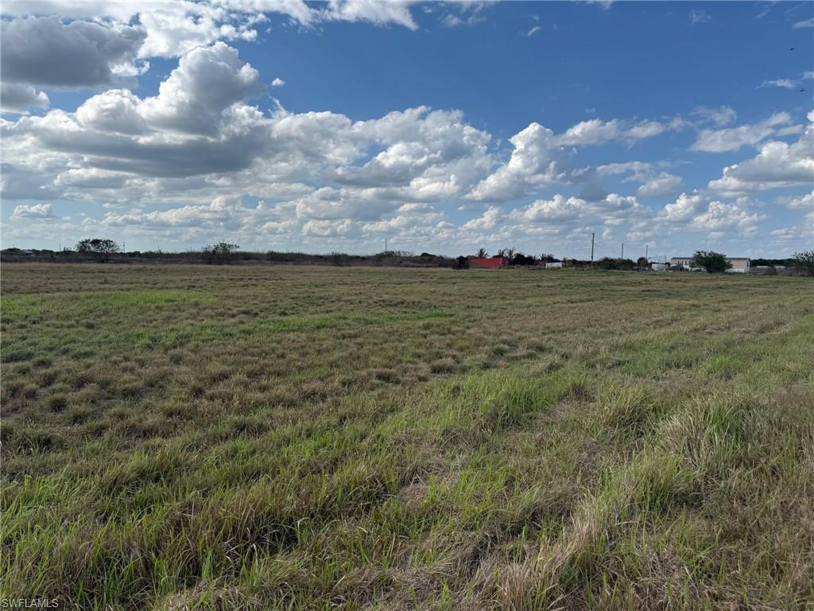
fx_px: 564
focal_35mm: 24
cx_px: 407
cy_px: 306
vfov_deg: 56.8
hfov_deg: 71.6
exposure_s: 1/6711
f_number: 1.78
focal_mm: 6.76
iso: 80
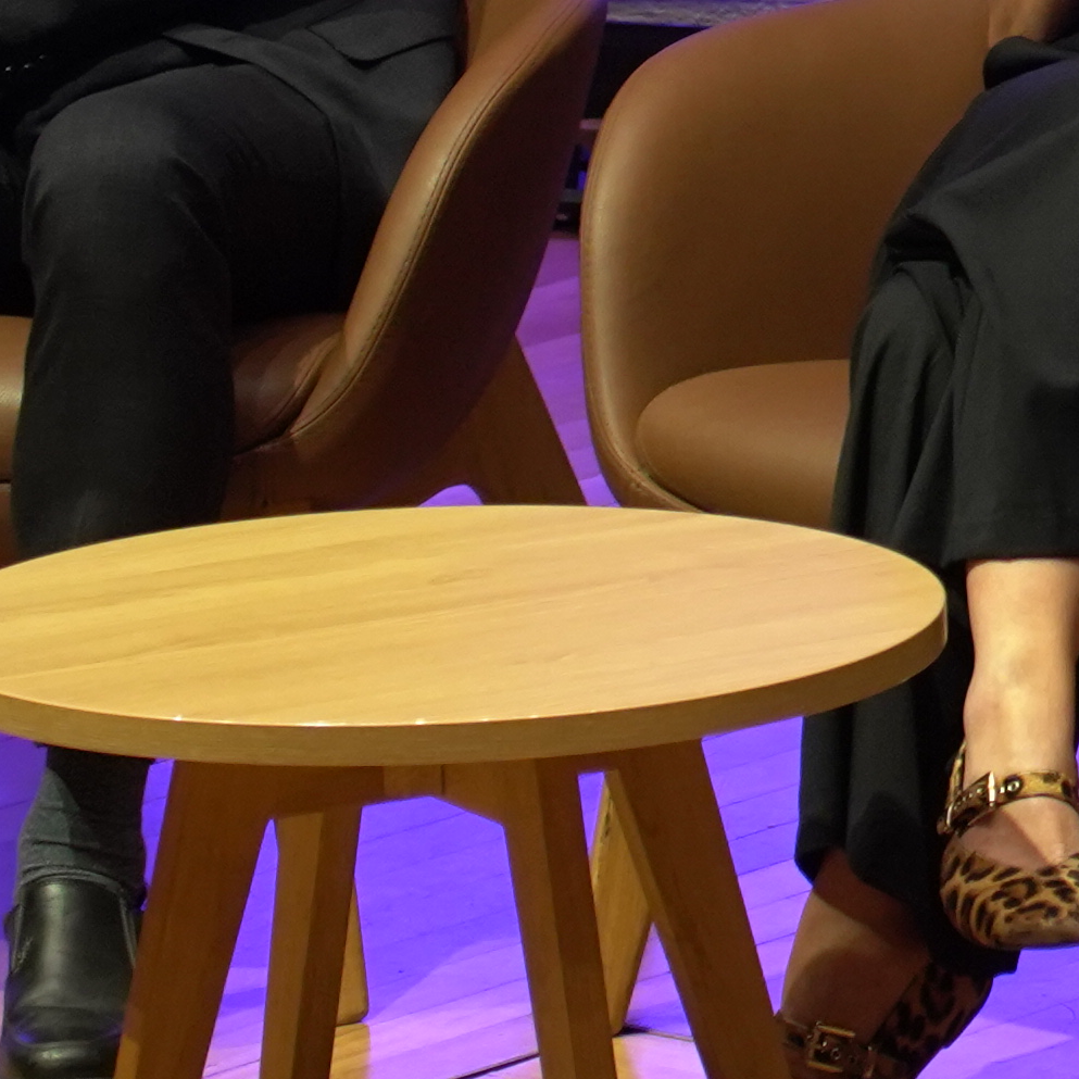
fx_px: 19008
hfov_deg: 3.2
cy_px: -165
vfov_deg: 3.2
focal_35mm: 539
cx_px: 2230
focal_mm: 105
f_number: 5.6
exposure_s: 1/250
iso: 2000
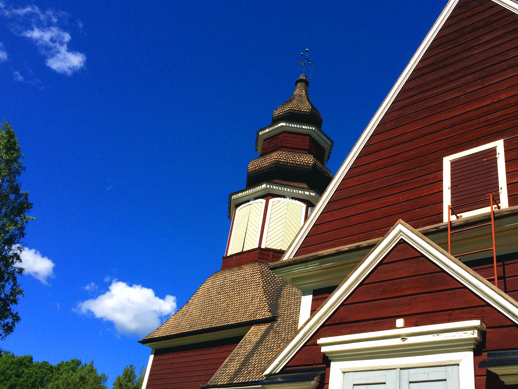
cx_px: 308
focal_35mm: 37
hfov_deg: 49.9
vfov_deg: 38.6
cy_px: 216
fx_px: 554
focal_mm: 4.15
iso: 32
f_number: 2.2
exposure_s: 1/2740
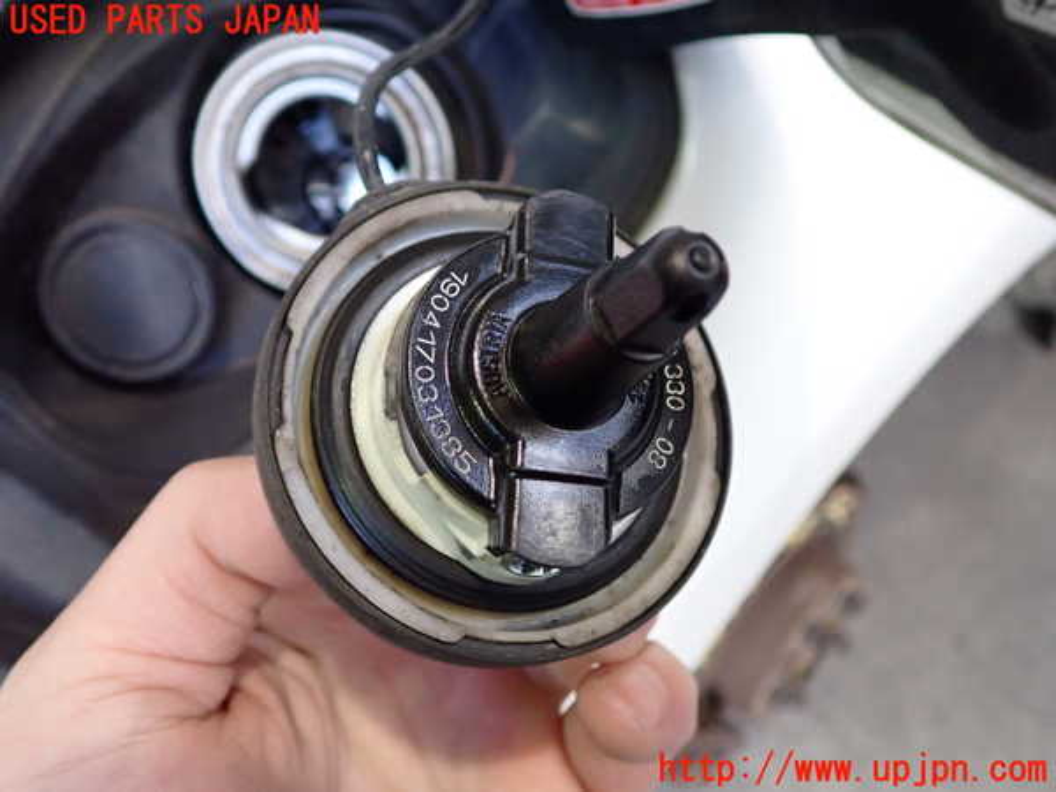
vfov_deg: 46.8
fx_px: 915
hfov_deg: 60.0
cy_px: 396
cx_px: 528
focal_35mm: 30
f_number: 2.3
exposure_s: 1/160
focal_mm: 5.4
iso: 640
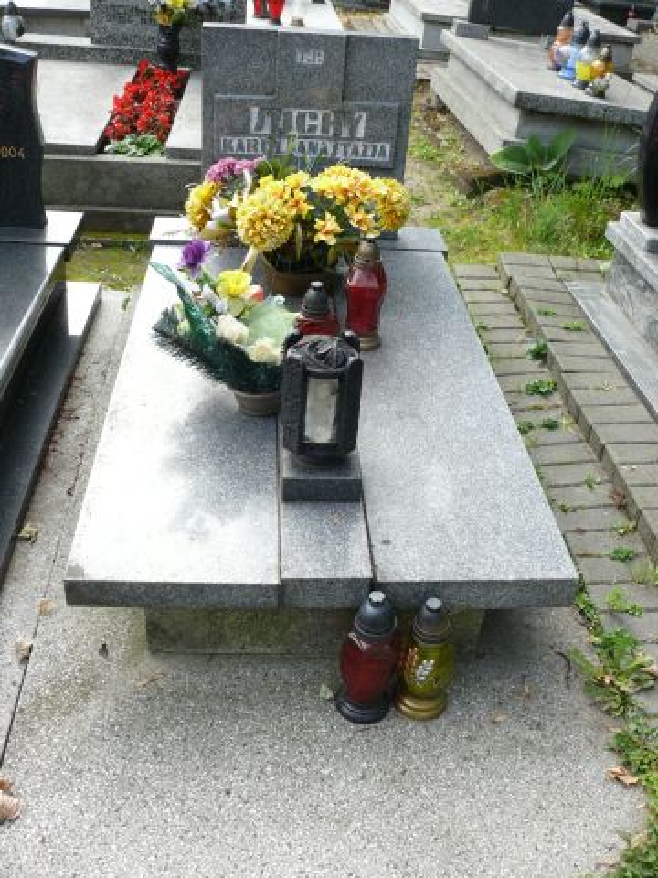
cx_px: 329
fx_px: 887
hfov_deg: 40.7
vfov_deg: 52.6
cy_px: 439
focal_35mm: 35
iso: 100
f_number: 4
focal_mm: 7.4
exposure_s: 1/160
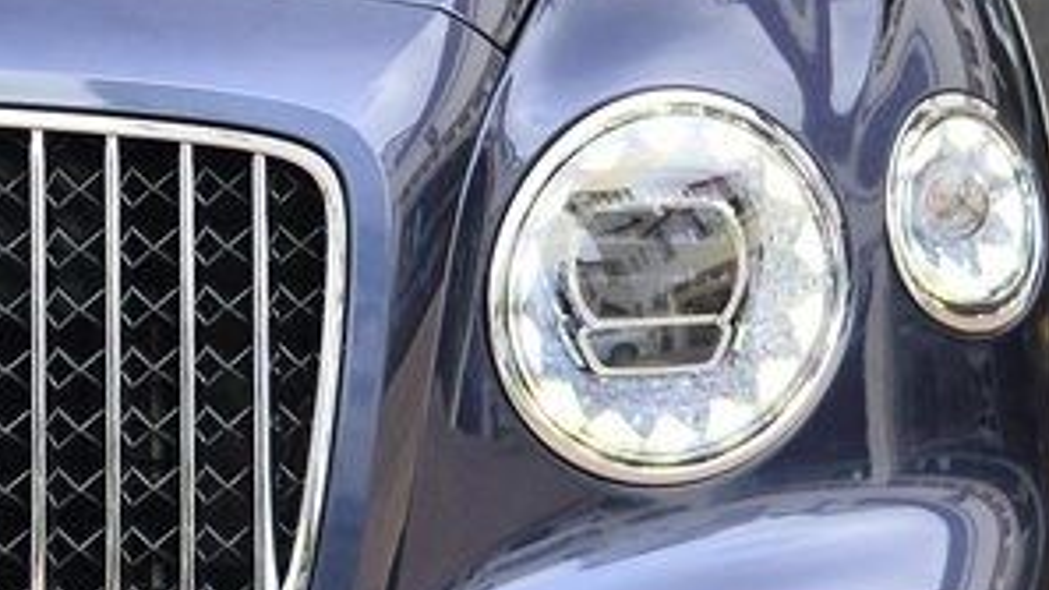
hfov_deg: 8.0
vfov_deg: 4.6
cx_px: -542
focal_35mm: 263
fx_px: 7315
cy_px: 72
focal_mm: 62
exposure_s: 1/400
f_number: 4.8
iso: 400
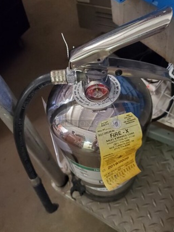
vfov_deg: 58.3
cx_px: 89
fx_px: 208
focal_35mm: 31
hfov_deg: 45.5
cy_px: 109
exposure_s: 1/60
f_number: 1.5
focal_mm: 4.3
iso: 800
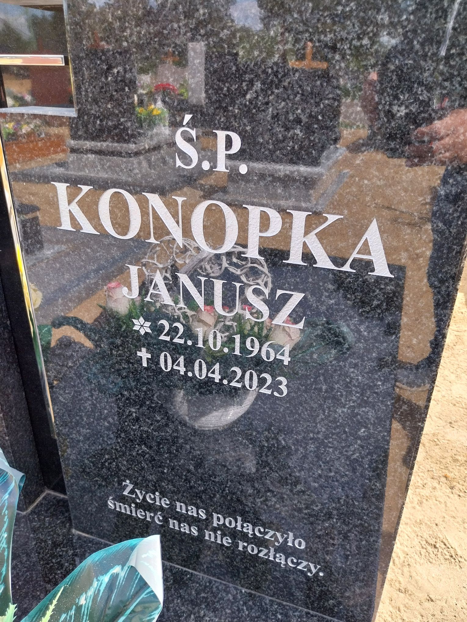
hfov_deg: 53.1
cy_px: 311
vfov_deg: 67.3
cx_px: 234
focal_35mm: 26
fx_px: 468
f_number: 1.8
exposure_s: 1/227
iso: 25
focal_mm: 4
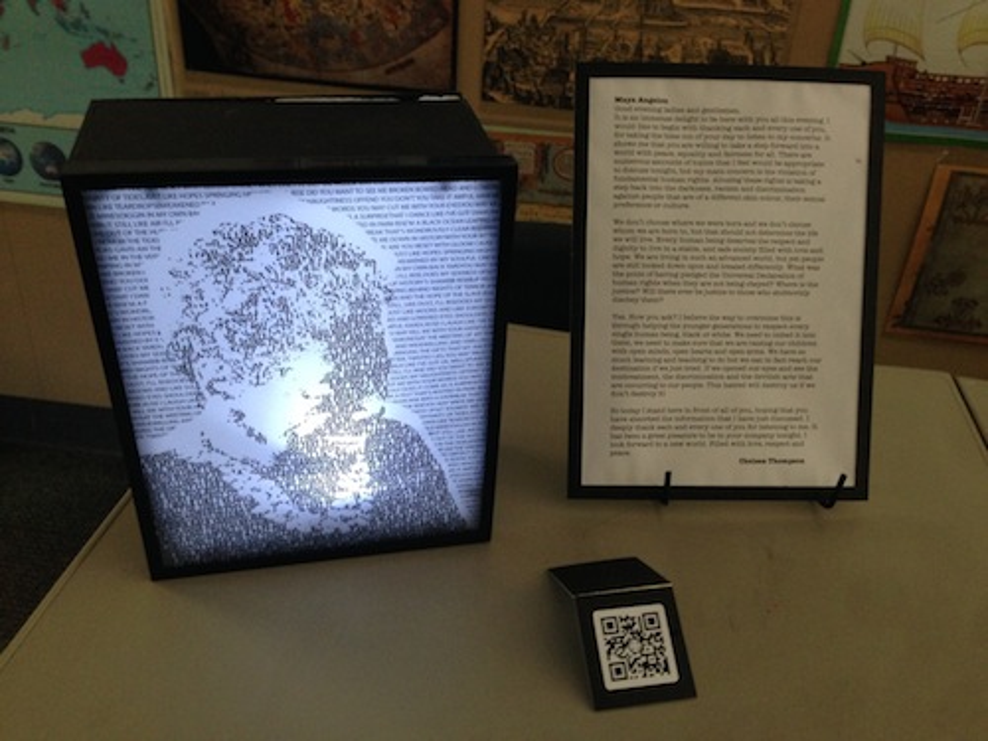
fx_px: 942
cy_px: 370
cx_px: 494
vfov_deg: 42.9
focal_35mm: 33
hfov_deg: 55.4
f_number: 2.4
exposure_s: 1/20
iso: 200
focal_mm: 4.12
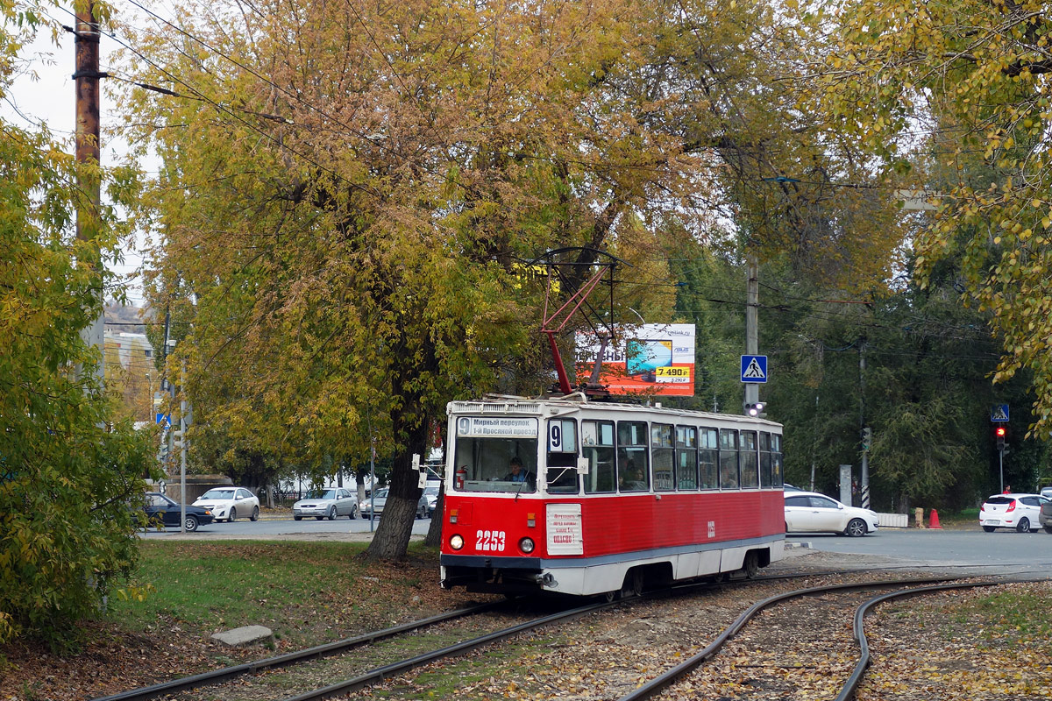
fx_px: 1666
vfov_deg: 23.8
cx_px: 526
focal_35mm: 57
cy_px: 350
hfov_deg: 35.1
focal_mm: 21.08
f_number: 3.5
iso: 200
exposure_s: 1/500
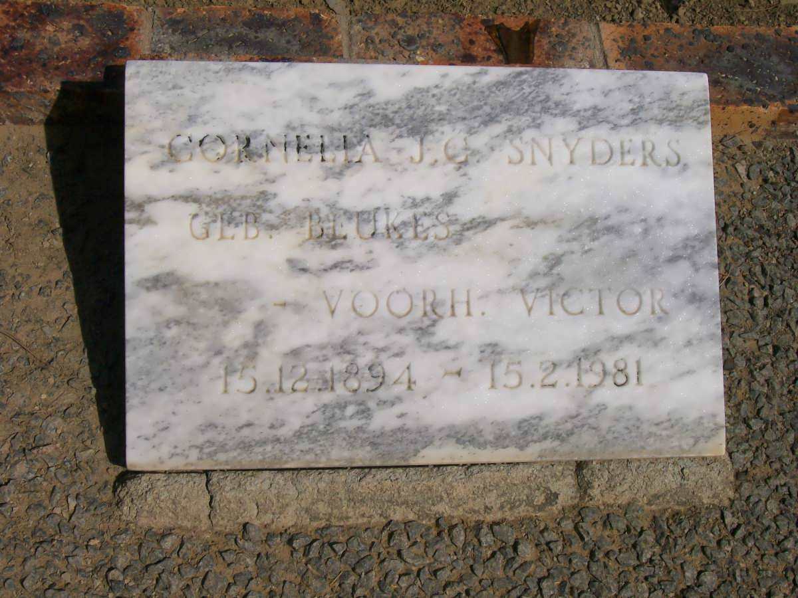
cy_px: 299
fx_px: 1291
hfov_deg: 34.3
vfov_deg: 26.1
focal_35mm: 56
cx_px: 399
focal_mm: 9.4
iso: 80
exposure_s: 1/1401
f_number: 6
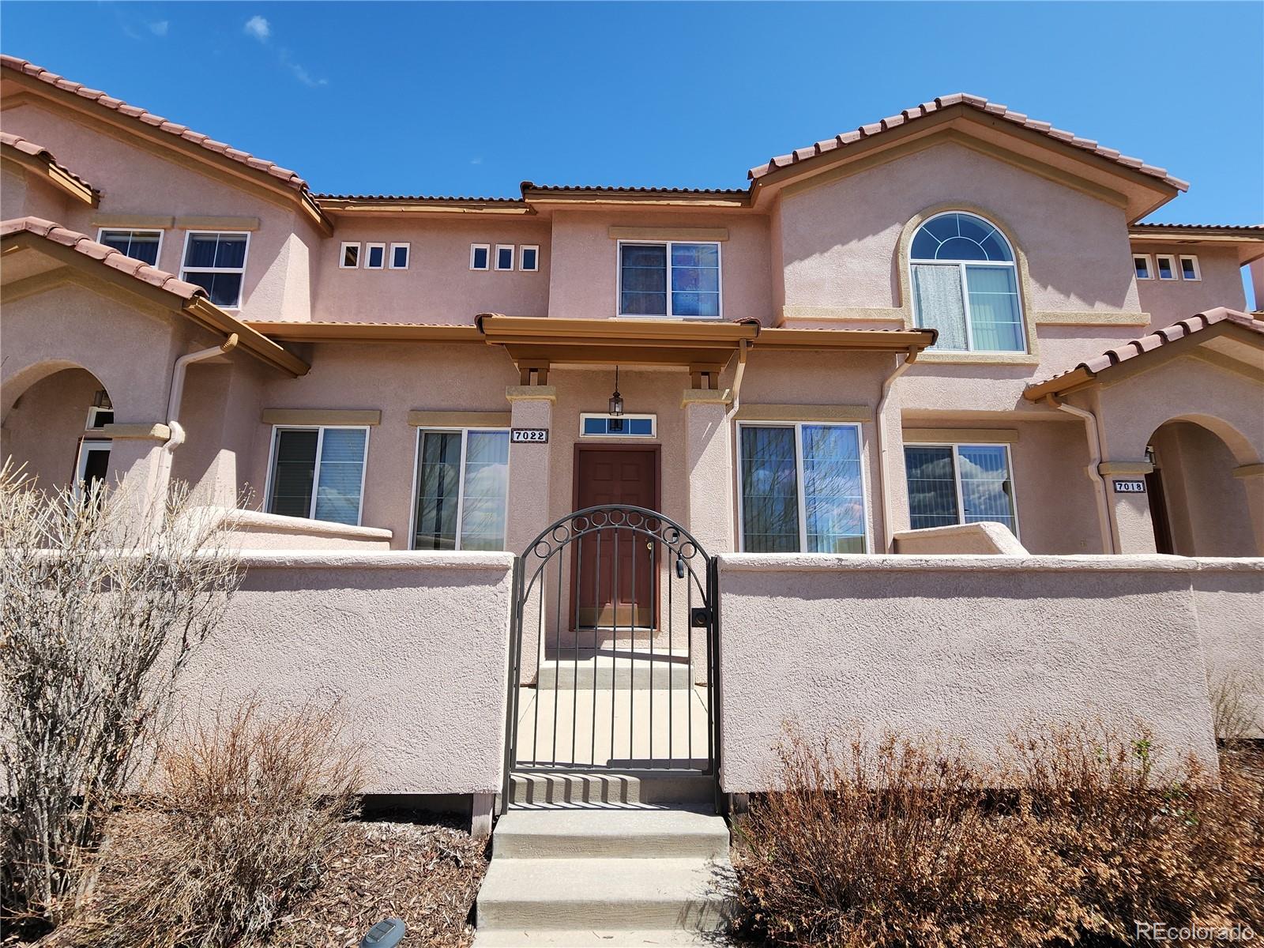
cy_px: 474
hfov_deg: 106.2
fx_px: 475
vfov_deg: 89.9
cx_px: 632
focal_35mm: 13
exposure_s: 1/1358
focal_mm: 2.2
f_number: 2.2
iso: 50
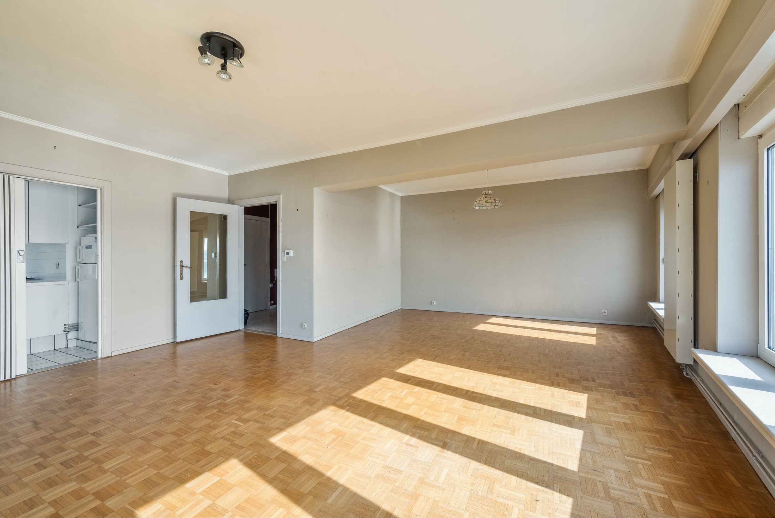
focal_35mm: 14
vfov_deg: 81.3
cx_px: 388
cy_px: 259
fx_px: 302
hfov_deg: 104.2
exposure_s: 1/80
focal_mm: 14
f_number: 9
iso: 250
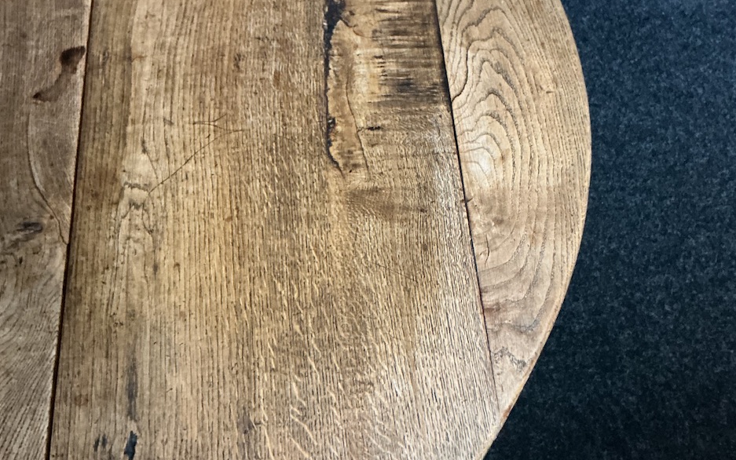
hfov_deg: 47.2
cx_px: 364
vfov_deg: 30.6
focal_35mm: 42
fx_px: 843
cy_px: 221
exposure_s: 1/25
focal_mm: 3
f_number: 1.8
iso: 500
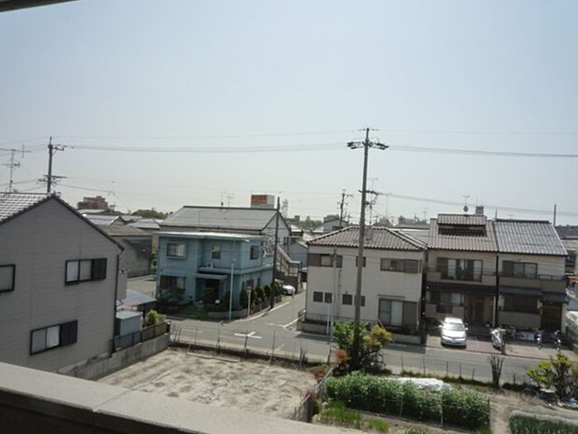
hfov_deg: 67.3
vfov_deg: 53.1
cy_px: 223
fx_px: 434
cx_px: 284
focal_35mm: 26
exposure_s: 1/100
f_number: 2.8
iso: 160
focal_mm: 4.4
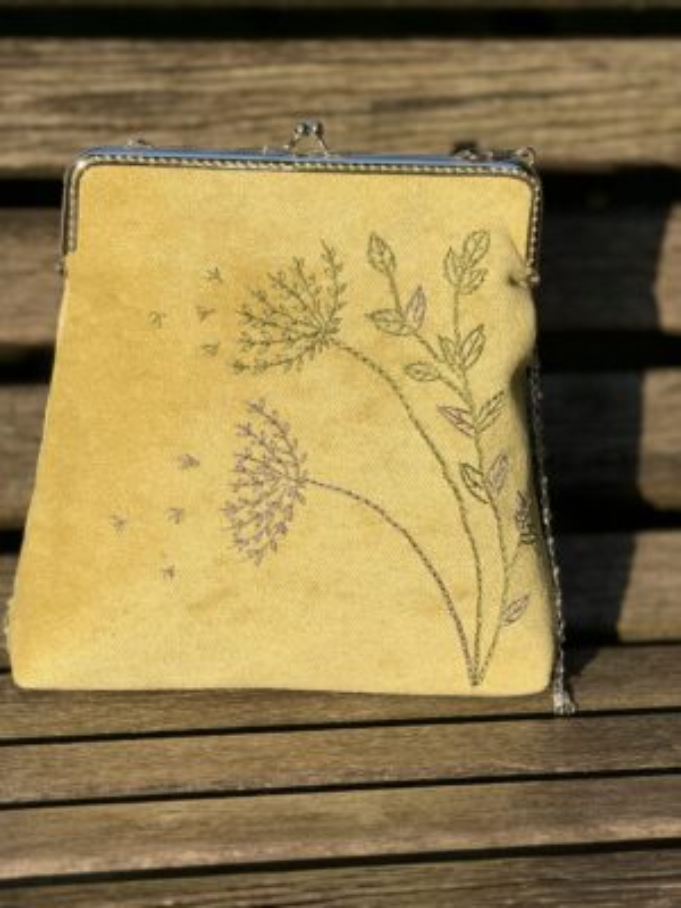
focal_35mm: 120
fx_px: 3148
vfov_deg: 16.4
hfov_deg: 12.3
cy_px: 454
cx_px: 340
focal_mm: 15.66
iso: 50
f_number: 2.8
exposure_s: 1/914
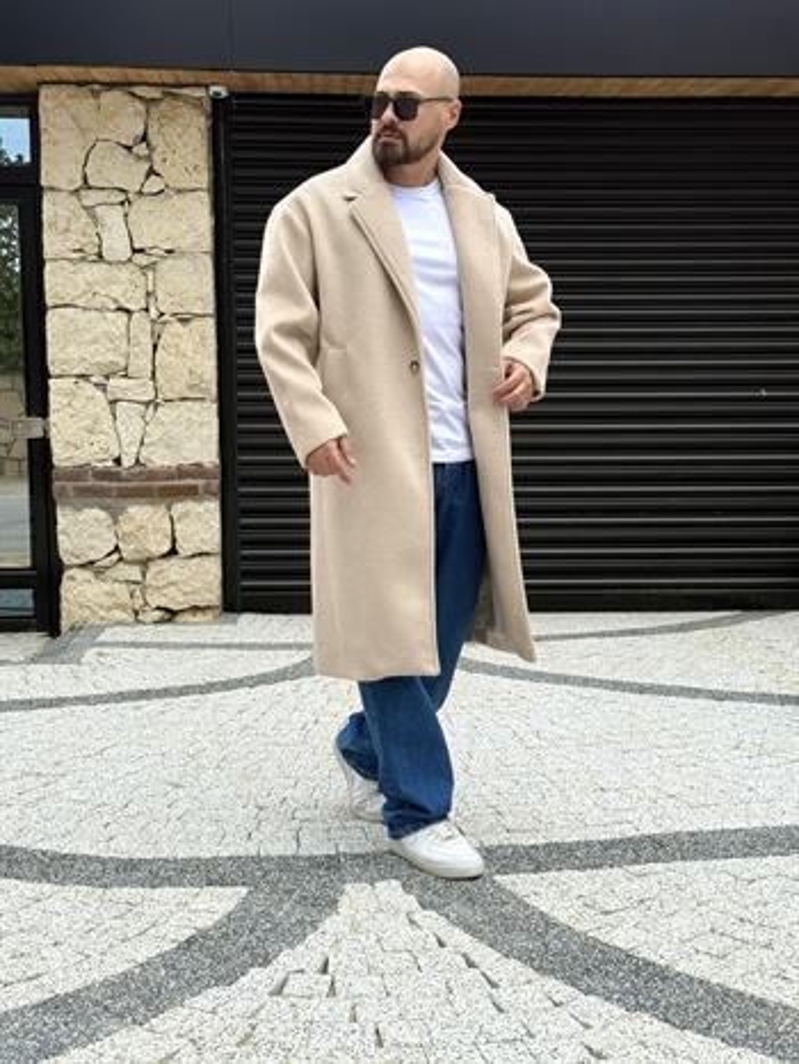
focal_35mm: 48
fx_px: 1476
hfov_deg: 30.3
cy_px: 532
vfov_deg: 39.6
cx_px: 400
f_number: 1.78
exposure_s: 1/2033
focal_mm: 6.76
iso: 80
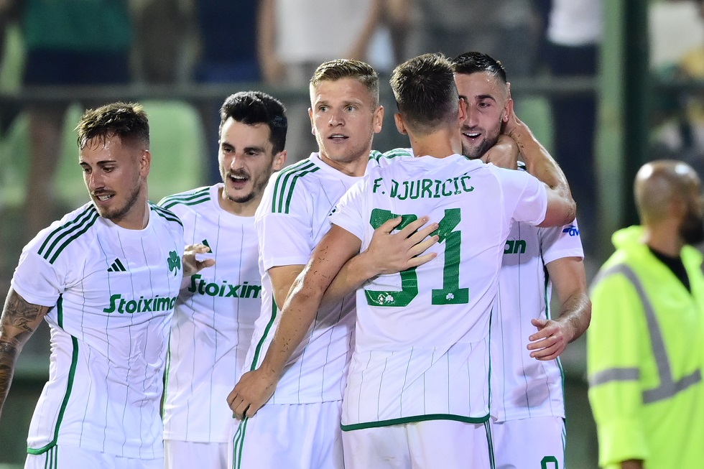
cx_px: 352
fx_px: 7820
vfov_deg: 3.4
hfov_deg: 5.2
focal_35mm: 400
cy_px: 234
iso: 3200
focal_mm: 400
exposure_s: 1/1000
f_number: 2.8
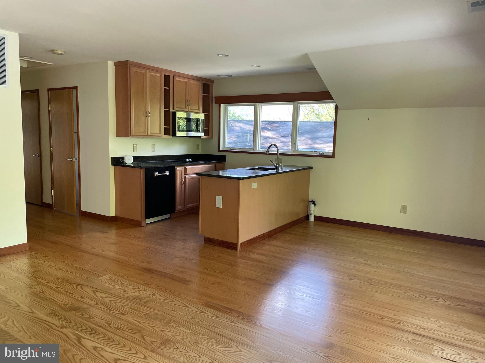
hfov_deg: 67.3
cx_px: 242
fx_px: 364
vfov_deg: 53.1
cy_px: 182
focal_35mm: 26
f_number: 1.6
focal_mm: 4.2
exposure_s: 1/114
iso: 125
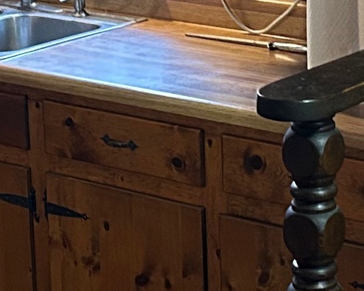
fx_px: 1594
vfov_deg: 10.3
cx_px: 349
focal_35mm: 148
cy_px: -19
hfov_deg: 12.9
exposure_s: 1/30
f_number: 1.5
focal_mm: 5.7
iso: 500
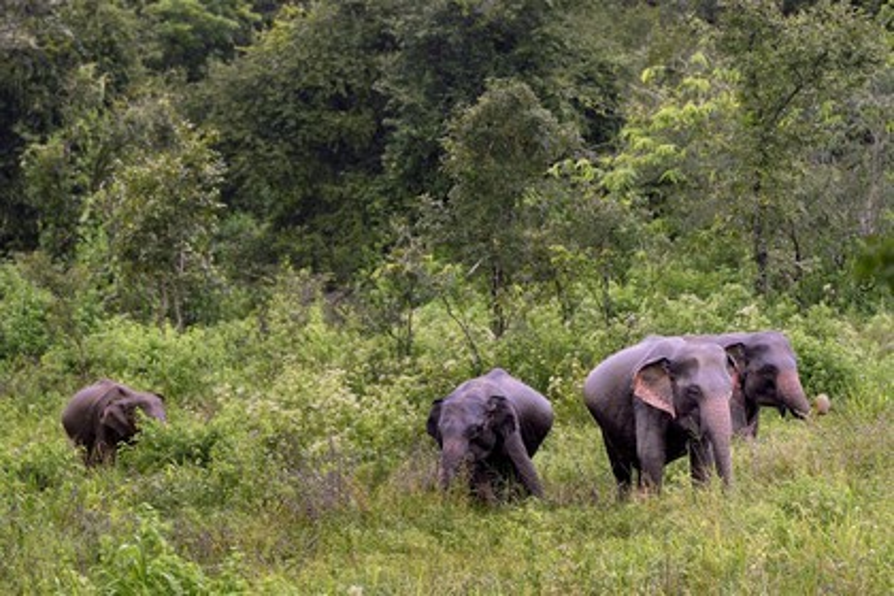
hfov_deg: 10.3
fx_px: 4966
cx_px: 447
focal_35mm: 200
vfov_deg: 6.9
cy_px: 298
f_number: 4
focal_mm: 200
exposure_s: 1/250
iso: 400
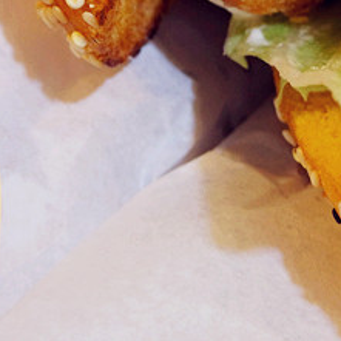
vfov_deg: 18.8
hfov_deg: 19.3
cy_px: -33
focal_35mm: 89
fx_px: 992
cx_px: 284
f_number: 4
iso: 400
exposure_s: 1/25
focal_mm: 11
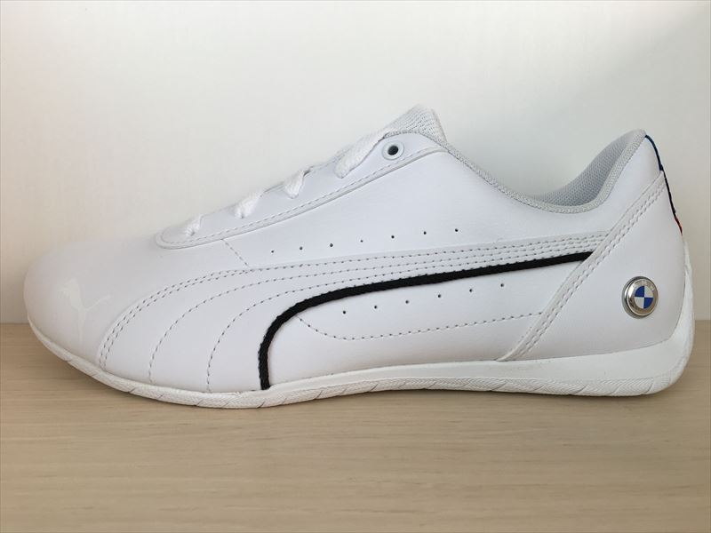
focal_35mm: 29
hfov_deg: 61.7
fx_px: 596
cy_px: 266
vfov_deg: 48.2
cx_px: 356
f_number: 2.2
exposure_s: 1/222
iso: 25
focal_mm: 4.15
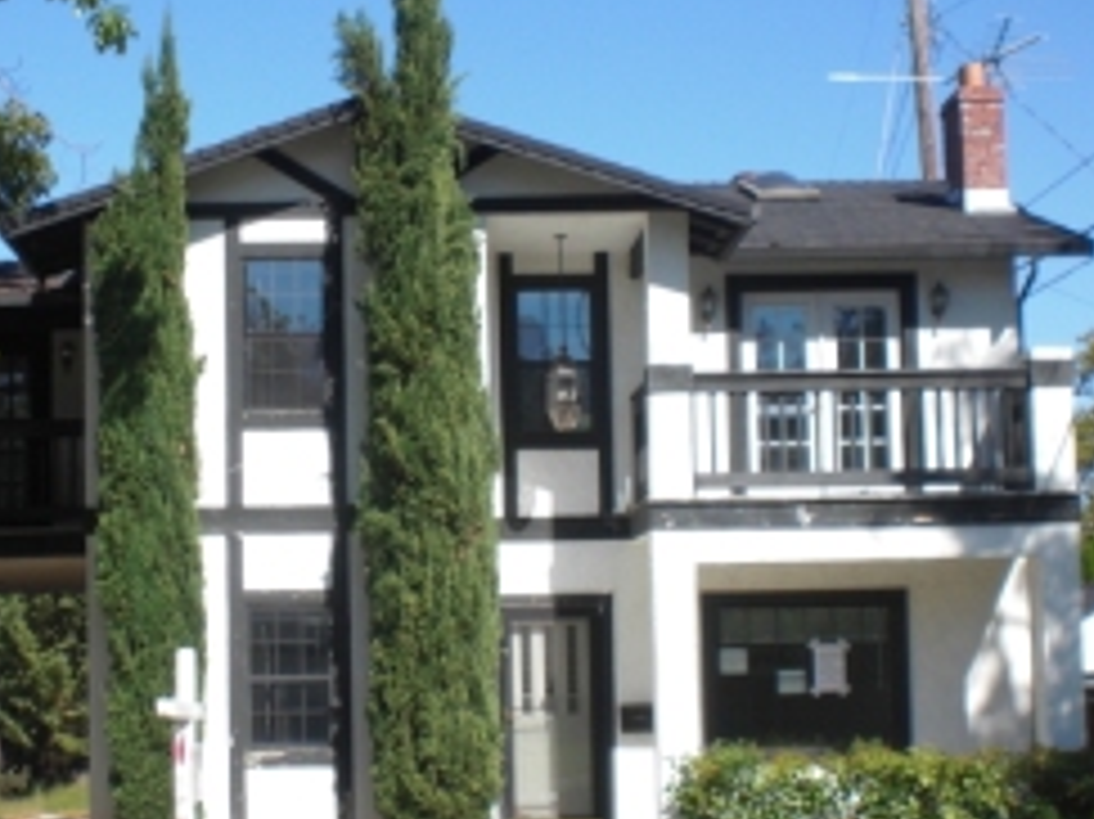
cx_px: 333
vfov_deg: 20.9
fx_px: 2211
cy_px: 522
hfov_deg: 27.6
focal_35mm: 70
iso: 64
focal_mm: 6.3
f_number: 5.6
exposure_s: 1/250
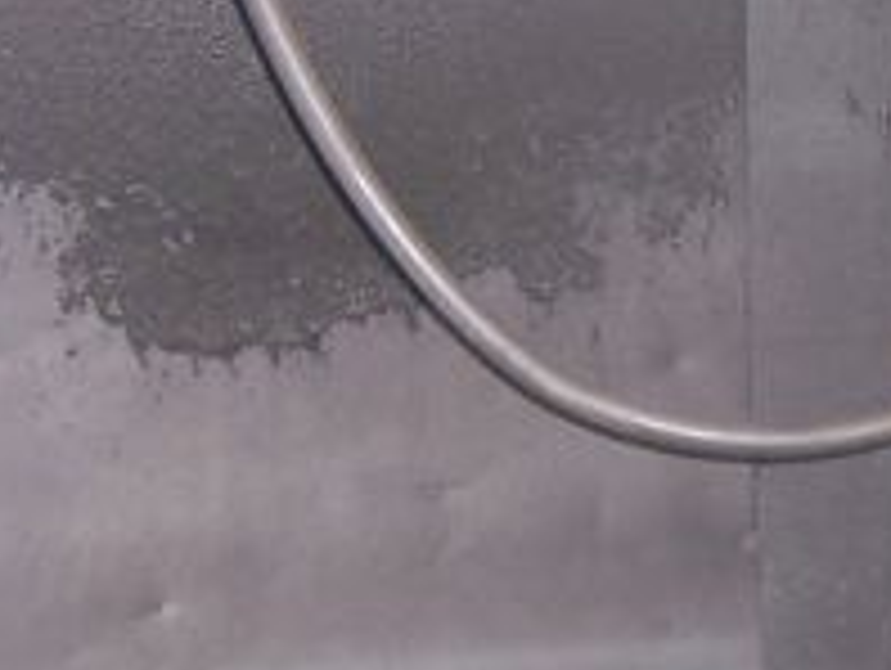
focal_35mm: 133
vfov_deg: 11.1
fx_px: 3428
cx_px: 954
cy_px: 513
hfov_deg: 14.5
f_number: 2.8
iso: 80
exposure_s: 1/60
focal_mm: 5.5
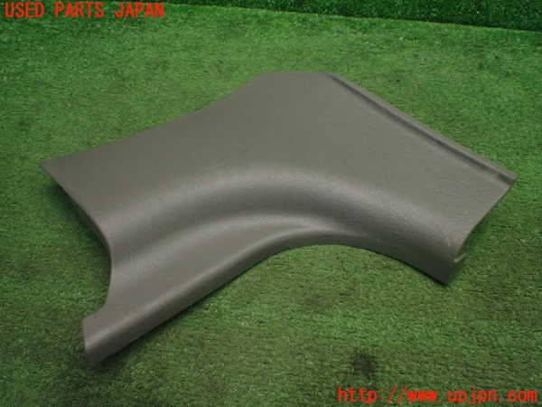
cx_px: 271
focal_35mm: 30
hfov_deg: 60.0
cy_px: 204
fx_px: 470
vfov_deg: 46.8
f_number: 2.3
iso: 500
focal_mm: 5.4
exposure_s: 1/125
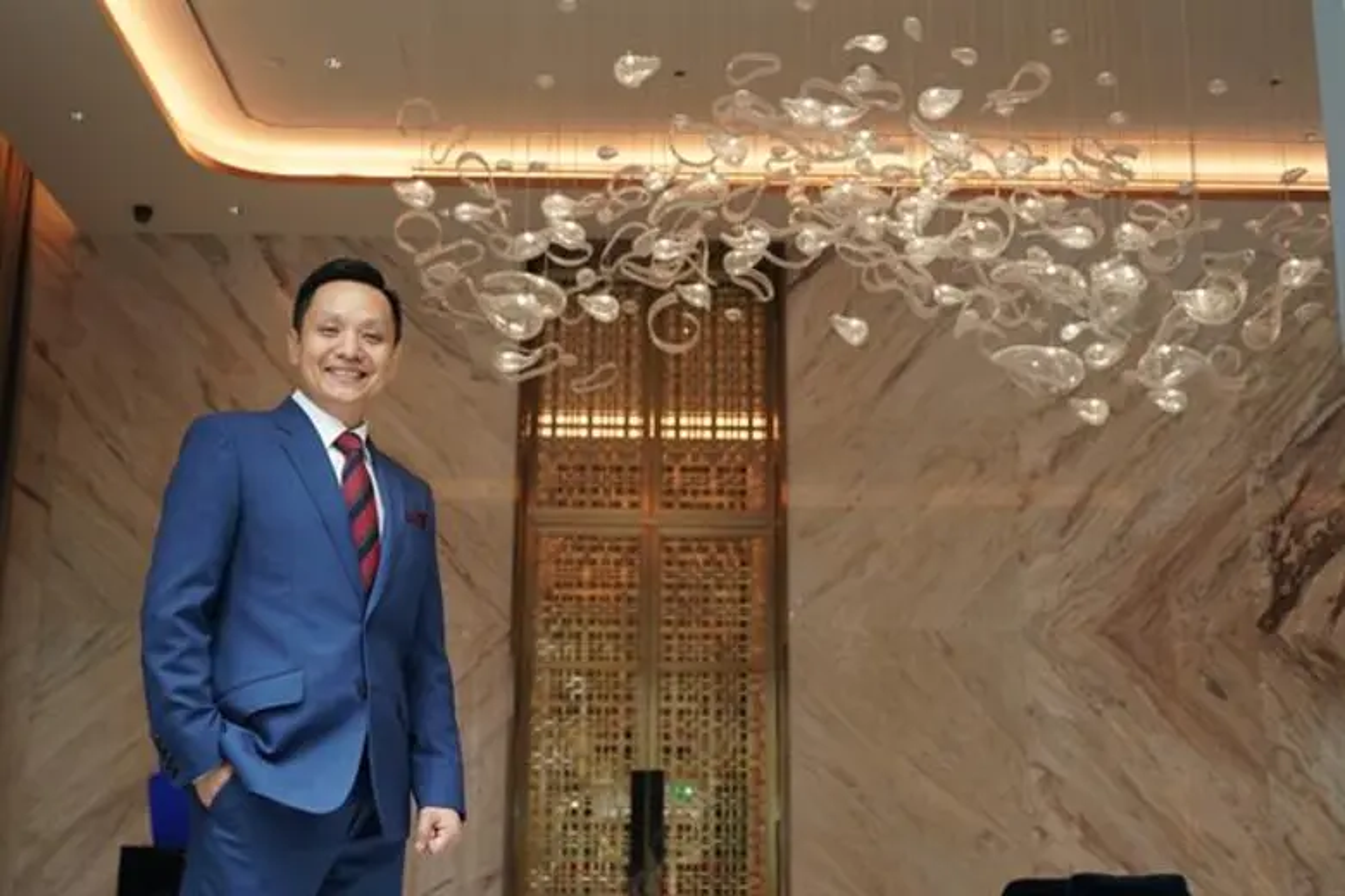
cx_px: 672
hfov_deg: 41.9
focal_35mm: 47
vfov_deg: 28.6
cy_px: 448
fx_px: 1756
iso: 1250
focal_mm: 47
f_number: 5.6
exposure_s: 1/100
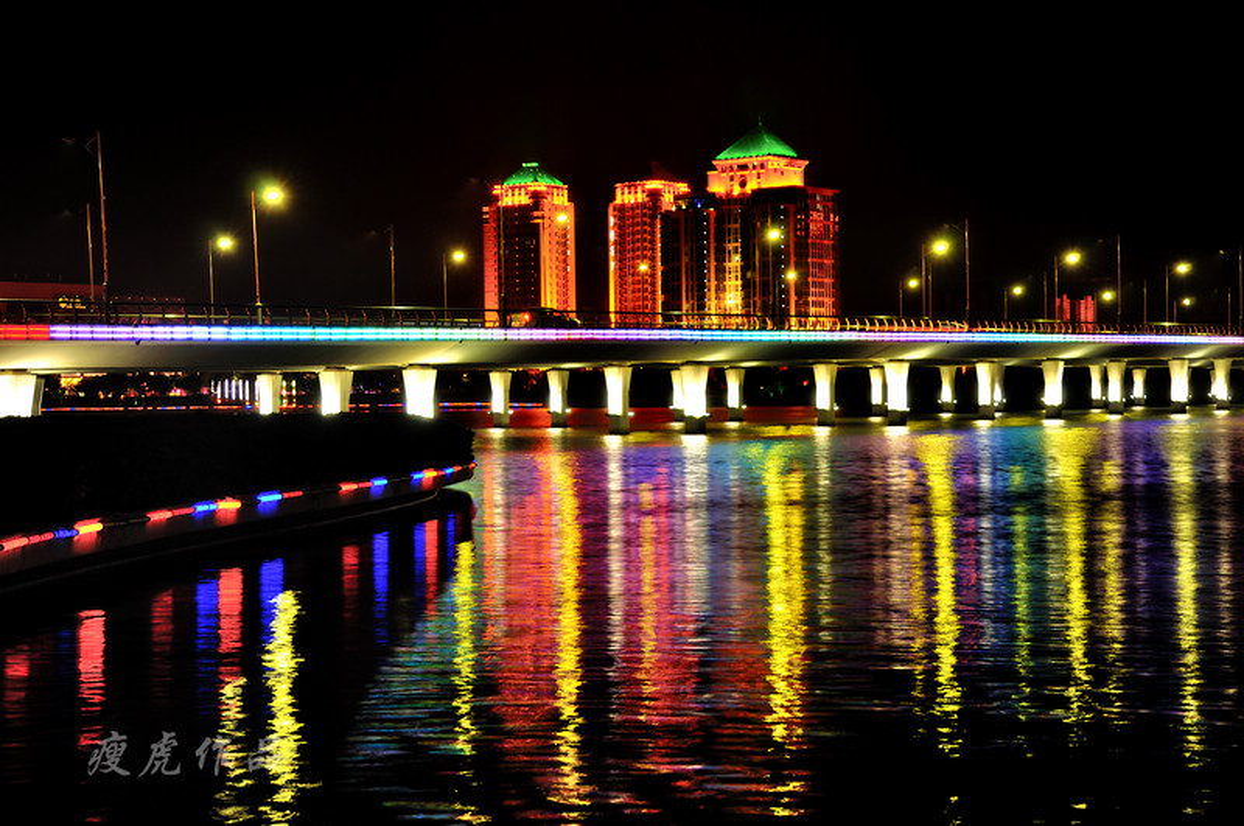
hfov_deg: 31.9
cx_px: 622
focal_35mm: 63
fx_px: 2174
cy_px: 413
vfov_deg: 21.5
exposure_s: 1
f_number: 4.8
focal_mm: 42
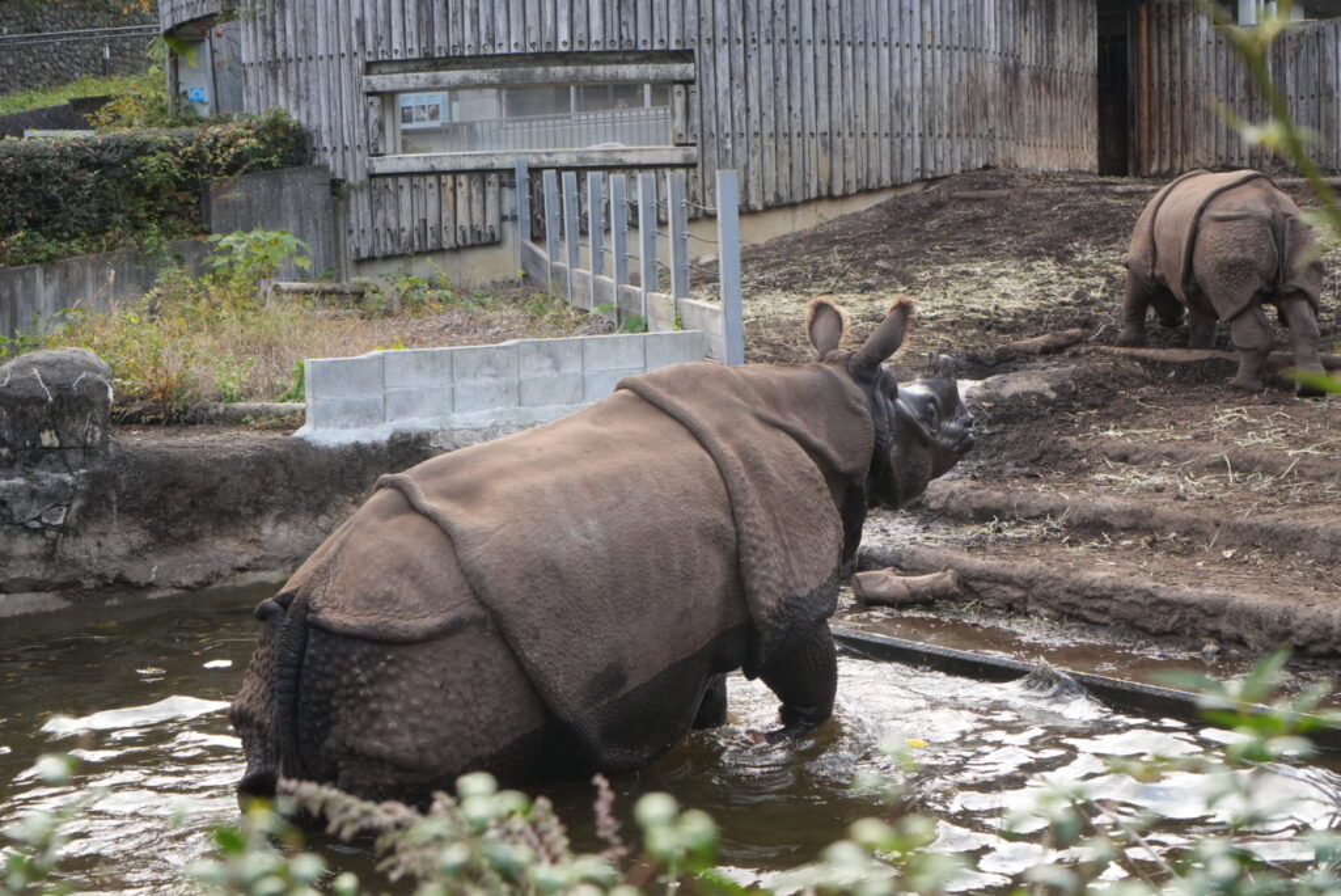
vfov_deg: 25.8
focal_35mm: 52
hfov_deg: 37.8
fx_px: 1957
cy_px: 448
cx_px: 670
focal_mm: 35
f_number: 7.1
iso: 1000
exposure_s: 1/250
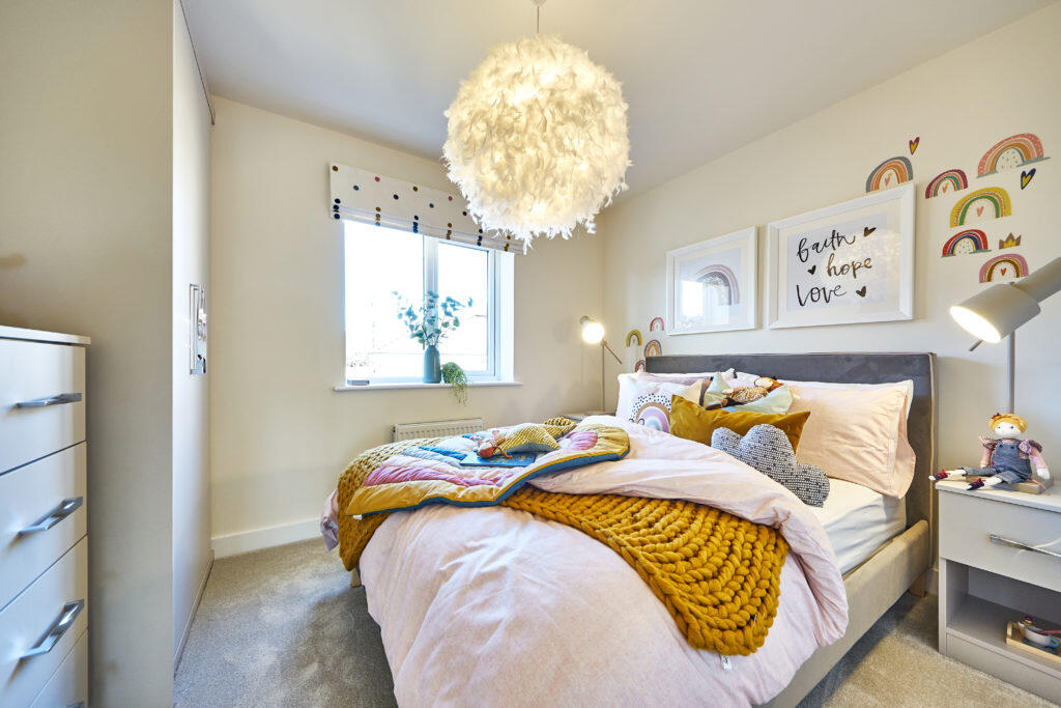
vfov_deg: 90.0
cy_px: 354
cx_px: 530
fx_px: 354
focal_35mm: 12
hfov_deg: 112.6
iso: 200
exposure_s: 1/5
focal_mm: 8
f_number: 8
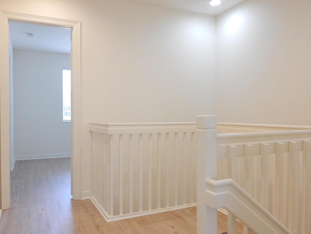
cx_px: 156
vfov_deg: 46.8
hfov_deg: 60.0
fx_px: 270
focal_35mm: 30
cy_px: 117
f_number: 4.5
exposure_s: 1/25
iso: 400
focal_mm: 5.4
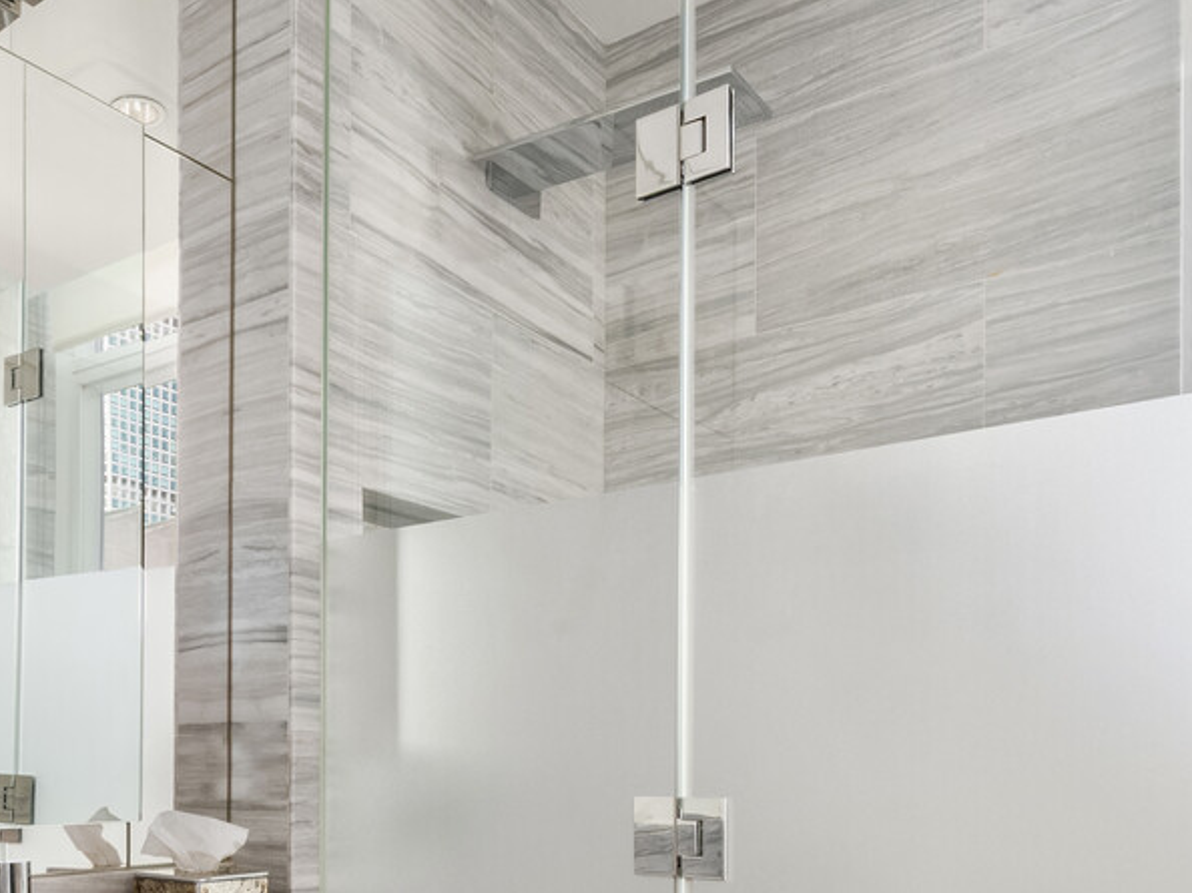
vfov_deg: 39.9
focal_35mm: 34
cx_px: 357
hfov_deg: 52.5
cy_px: 730
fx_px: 1170
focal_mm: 14
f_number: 20
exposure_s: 1/2
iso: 800
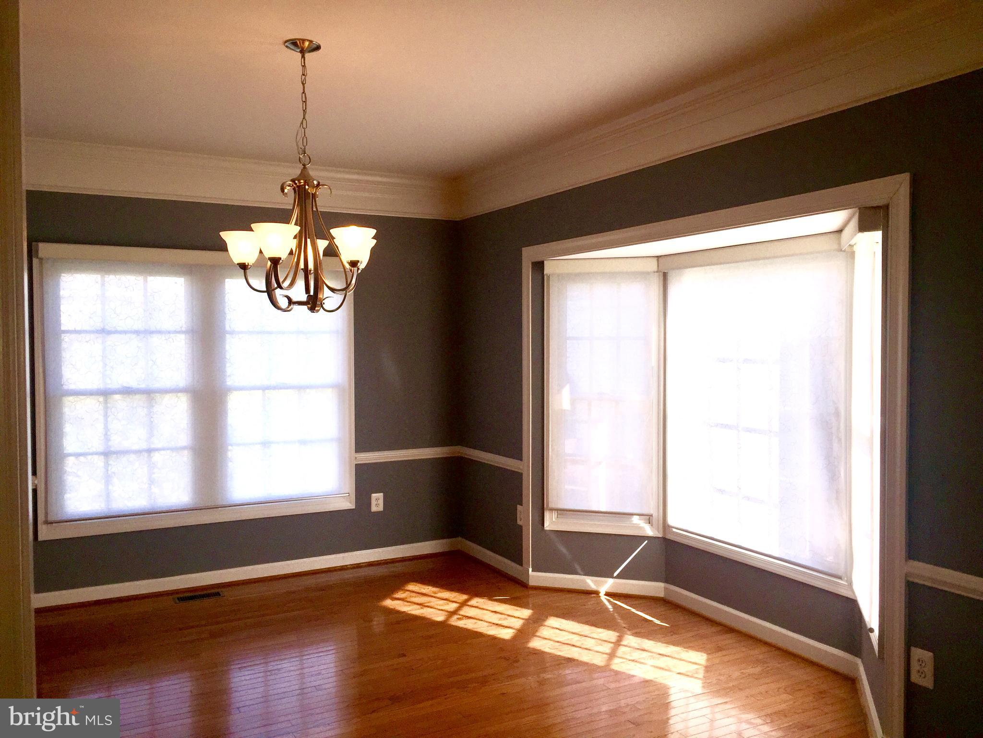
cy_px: 369
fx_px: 824
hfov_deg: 61.7
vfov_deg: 48.2
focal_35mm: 29
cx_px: 492
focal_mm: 4.15
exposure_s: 1/573
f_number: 2.2
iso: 32
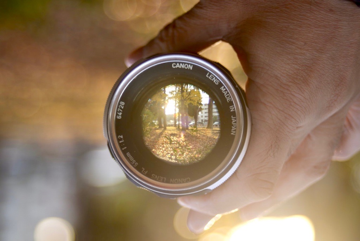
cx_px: 180
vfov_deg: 46.5
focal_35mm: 28
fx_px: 280
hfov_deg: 65.4
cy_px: 120
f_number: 2
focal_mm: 28
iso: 100
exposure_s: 1/160
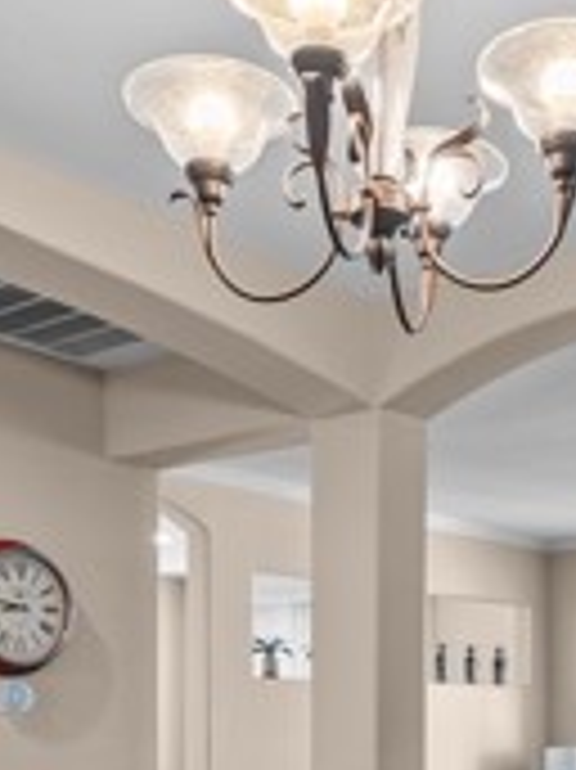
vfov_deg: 33.3
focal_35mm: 54
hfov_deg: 26.3
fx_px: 1200
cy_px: 727
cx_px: 495
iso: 250
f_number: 9
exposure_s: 1.3
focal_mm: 15
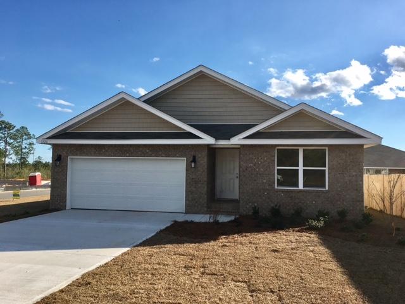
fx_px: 339
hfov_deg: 61.7
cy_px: 152
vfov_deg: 48.2
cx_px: 202
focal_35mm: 29
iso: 25
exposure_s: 1/1425
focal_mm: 4.15
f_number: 2.2
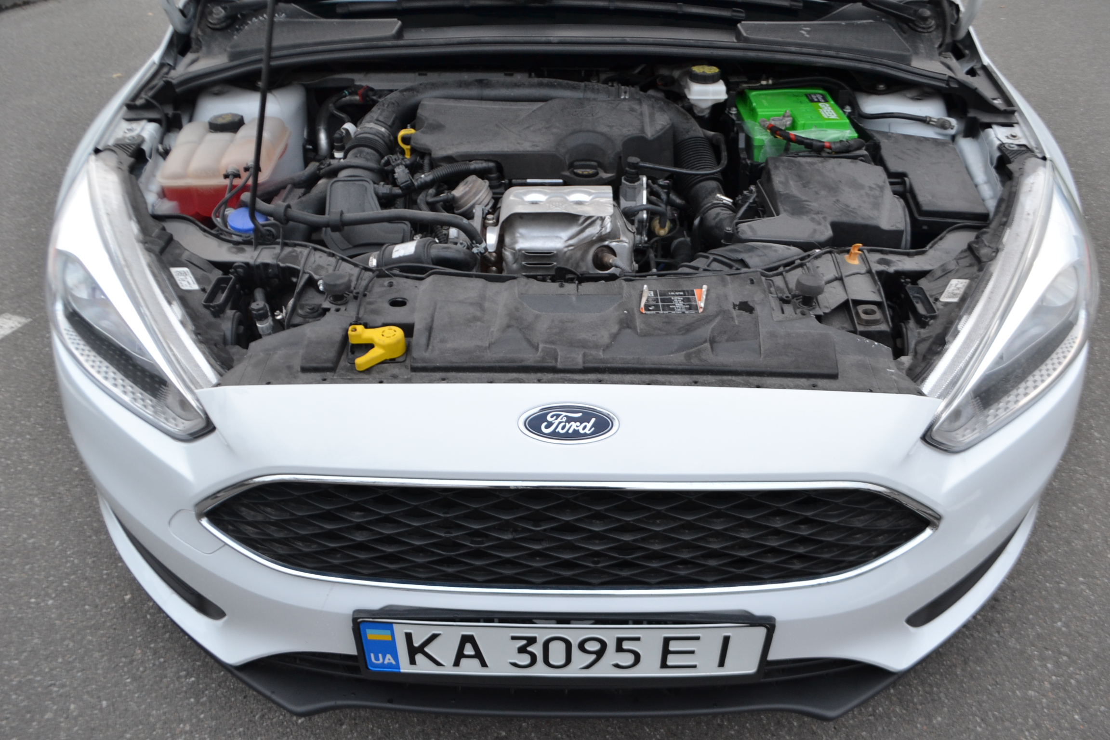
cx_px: 555
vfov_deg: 43.6
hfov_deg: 61.9
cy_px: 370
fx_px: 925
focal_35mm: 30
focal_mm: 20
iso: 400
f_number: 5.6
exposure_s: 1/60
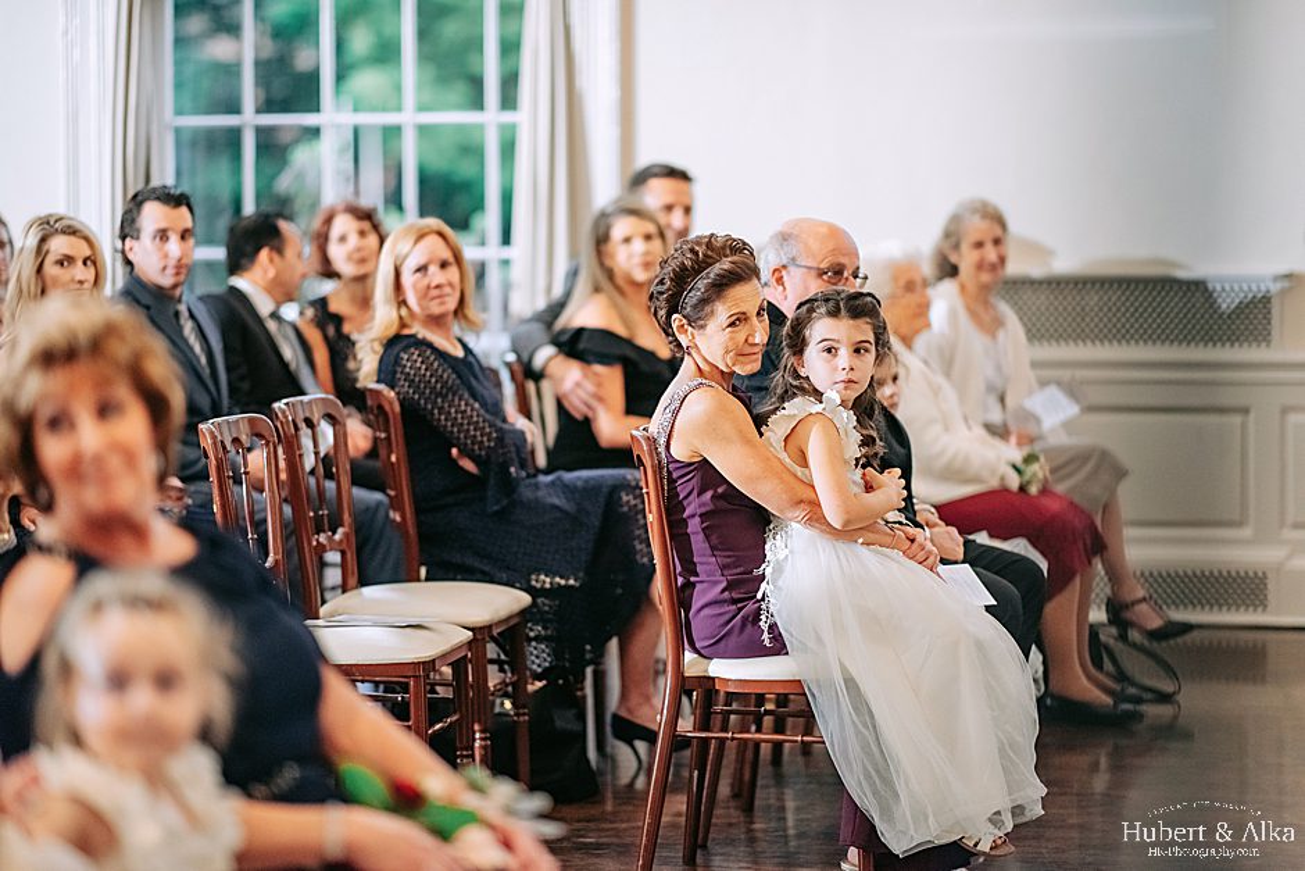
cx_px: 652
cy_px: 436
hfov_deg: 19.5
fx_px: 3807
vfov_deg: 13.0
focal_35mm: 105
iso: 500
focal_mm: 105
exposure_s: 1/125
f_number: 1.4
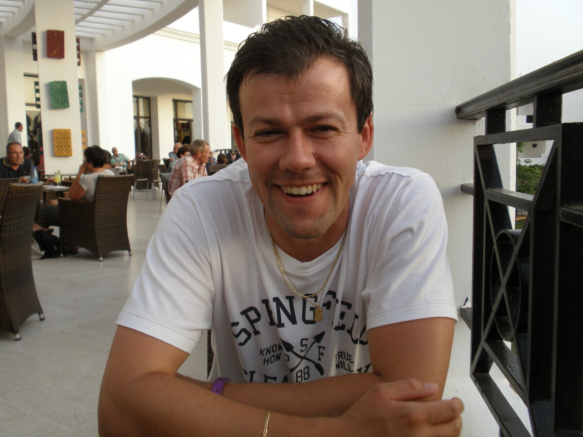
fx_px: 623
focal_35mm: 37
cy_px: 218
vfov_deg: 38.7
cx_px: 292
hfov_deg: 50.1
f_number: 3.5
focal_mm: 6.6
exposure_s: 1/60
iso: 64
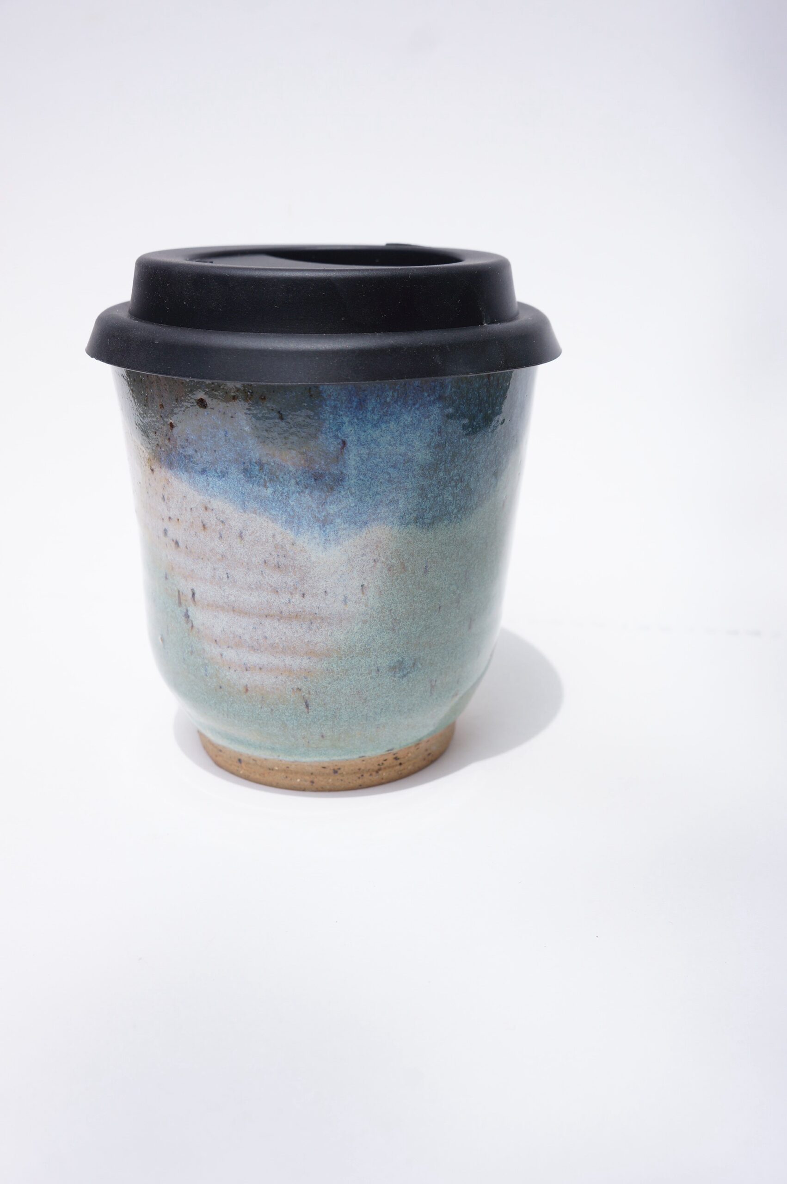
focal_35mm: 36
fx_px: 1183
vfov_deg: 53.2
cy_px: 592
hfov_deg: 36.8
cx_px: 394
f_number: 7.1
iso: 100
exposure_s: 1/200
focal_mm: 24
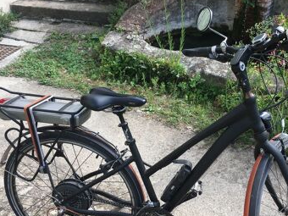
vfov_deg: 35.1
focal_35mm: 41
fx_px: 341
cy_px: 121
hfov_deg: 45.2
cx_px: 186
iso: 25
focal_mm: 4.15
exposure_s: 1/272
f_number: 2.2
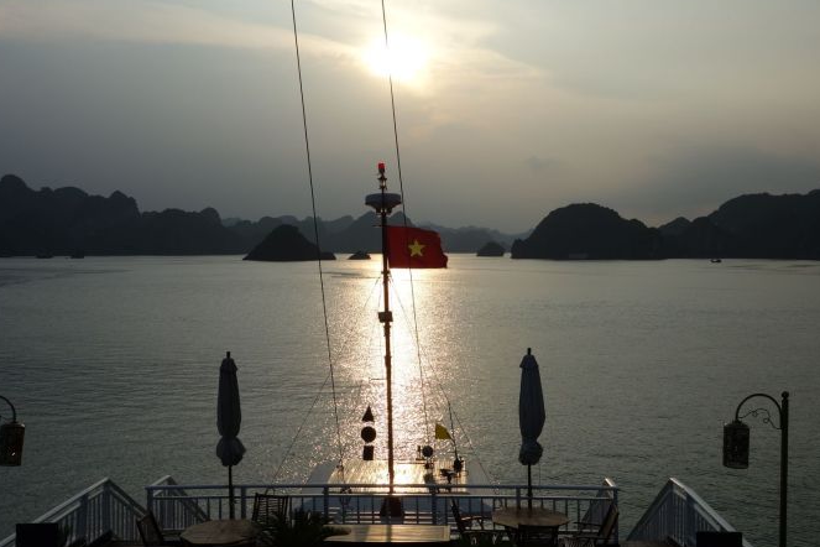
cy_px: 280
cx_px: 421
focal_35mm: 41
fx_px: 934
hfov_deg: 47.4
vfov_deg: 32.6
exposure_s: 1/800
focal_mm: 12.48
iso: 125
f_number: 6.3
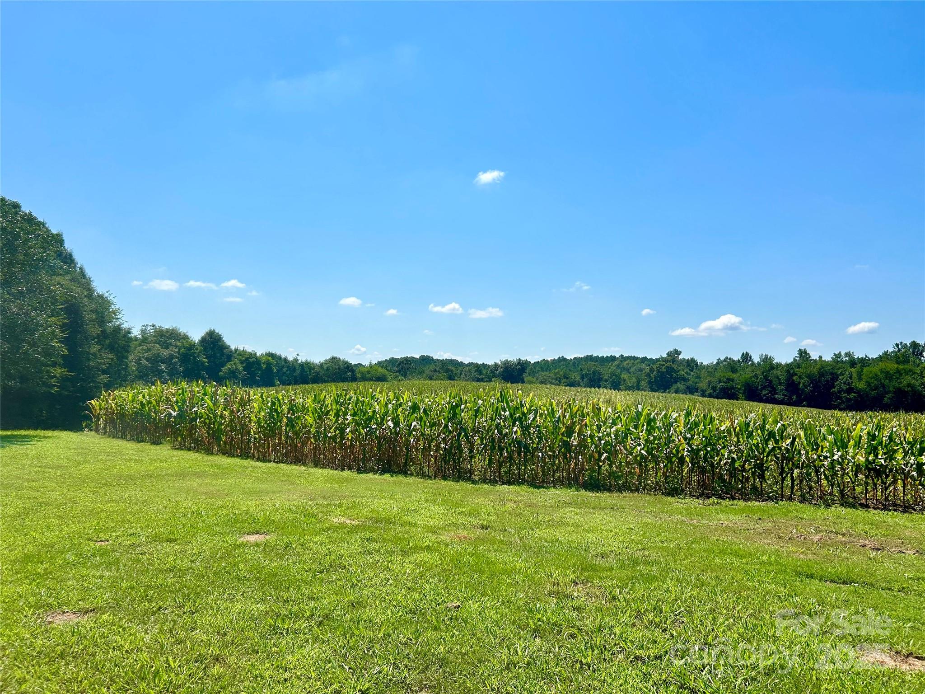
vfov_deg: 53.1
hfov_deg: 67.3
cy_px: 347
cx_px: 462
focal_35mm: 26
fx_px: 695
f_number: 1.5
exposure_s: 1/6993
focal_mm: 5.7
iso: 50
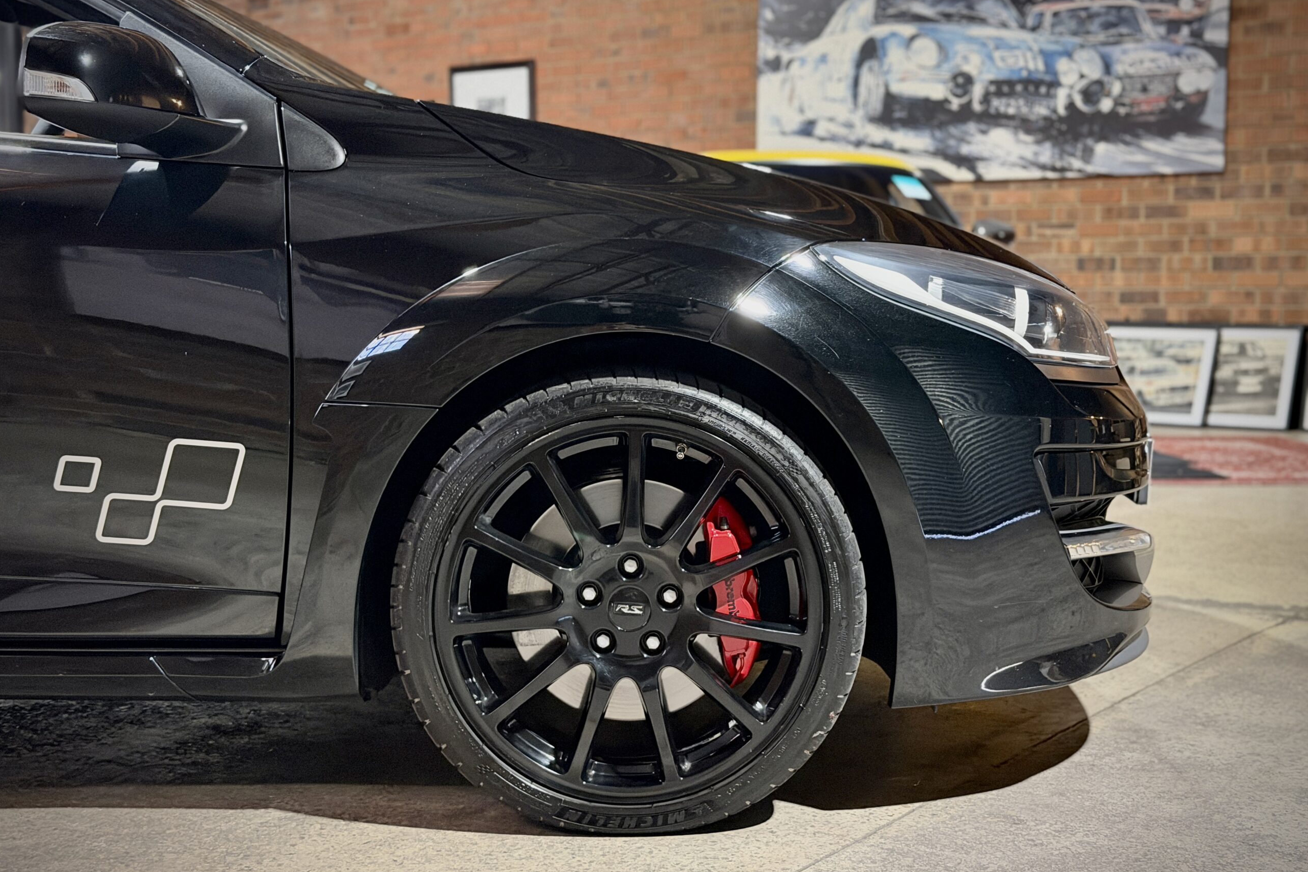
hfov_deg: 39.6
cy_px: 412
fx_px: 1817
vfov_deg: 27.0
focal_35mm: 50
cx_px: 653
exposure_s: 1/25
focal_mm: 6.76
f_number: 1.78
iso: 640
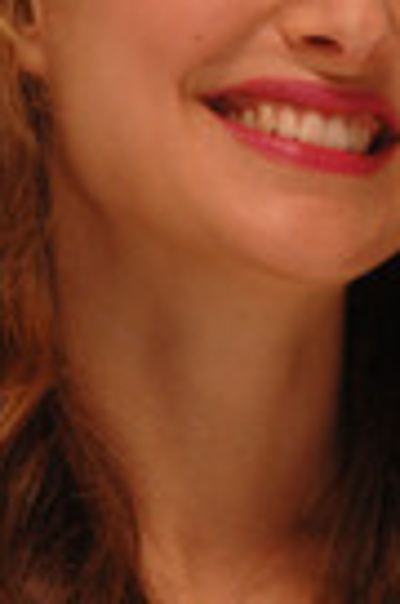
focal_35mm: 530
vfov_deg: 3.9
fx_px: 8878
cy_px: 391
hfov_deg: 2.6
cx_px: 289
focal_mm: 120
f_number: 10
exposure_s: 1/200
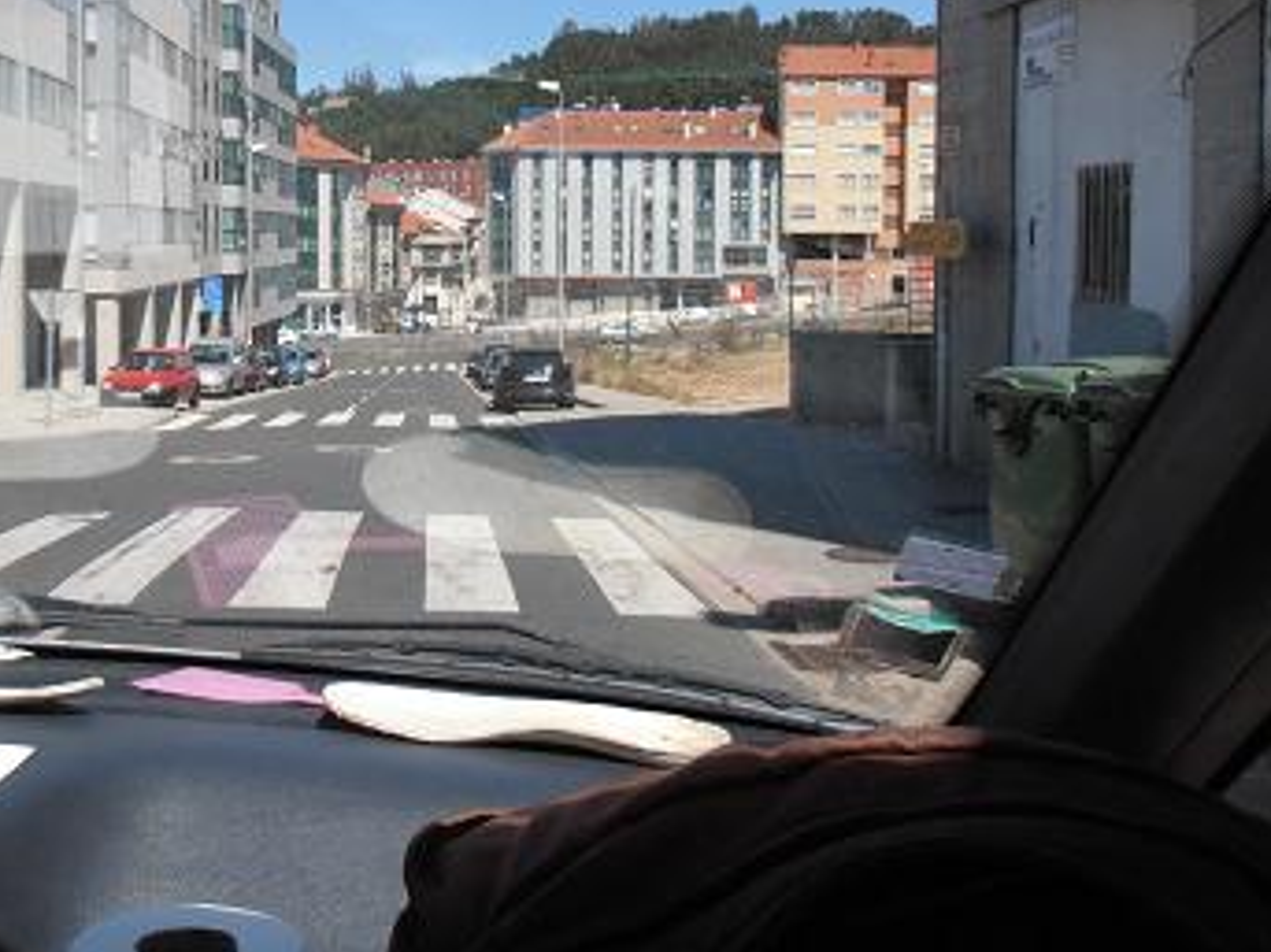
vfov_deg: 38.9
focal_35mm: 36
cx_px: 406
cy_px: 278
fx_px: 1321
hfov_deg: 50.3
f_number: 3
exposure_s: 1/1000
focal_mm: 4.2
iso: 80
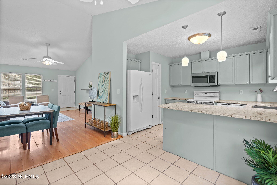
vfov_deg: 73.7
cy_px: 92
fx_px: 123
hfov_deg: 96.7
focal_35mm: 16
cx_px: 138
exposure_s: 1/4
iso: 250
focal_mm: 16
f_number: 4
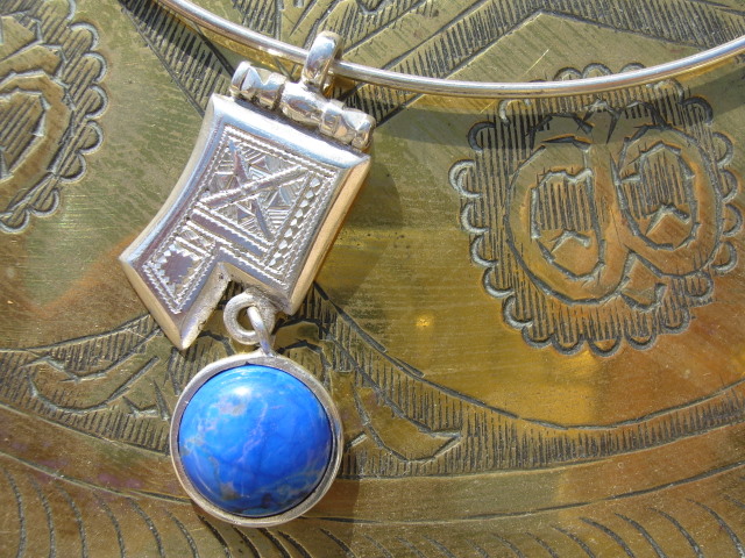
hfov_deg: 52.6
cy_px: 279
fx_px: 753
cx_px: 372
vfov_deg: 40.7
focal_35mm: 35
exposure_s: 1/200
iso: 80
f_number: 5.6
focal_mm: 5.8
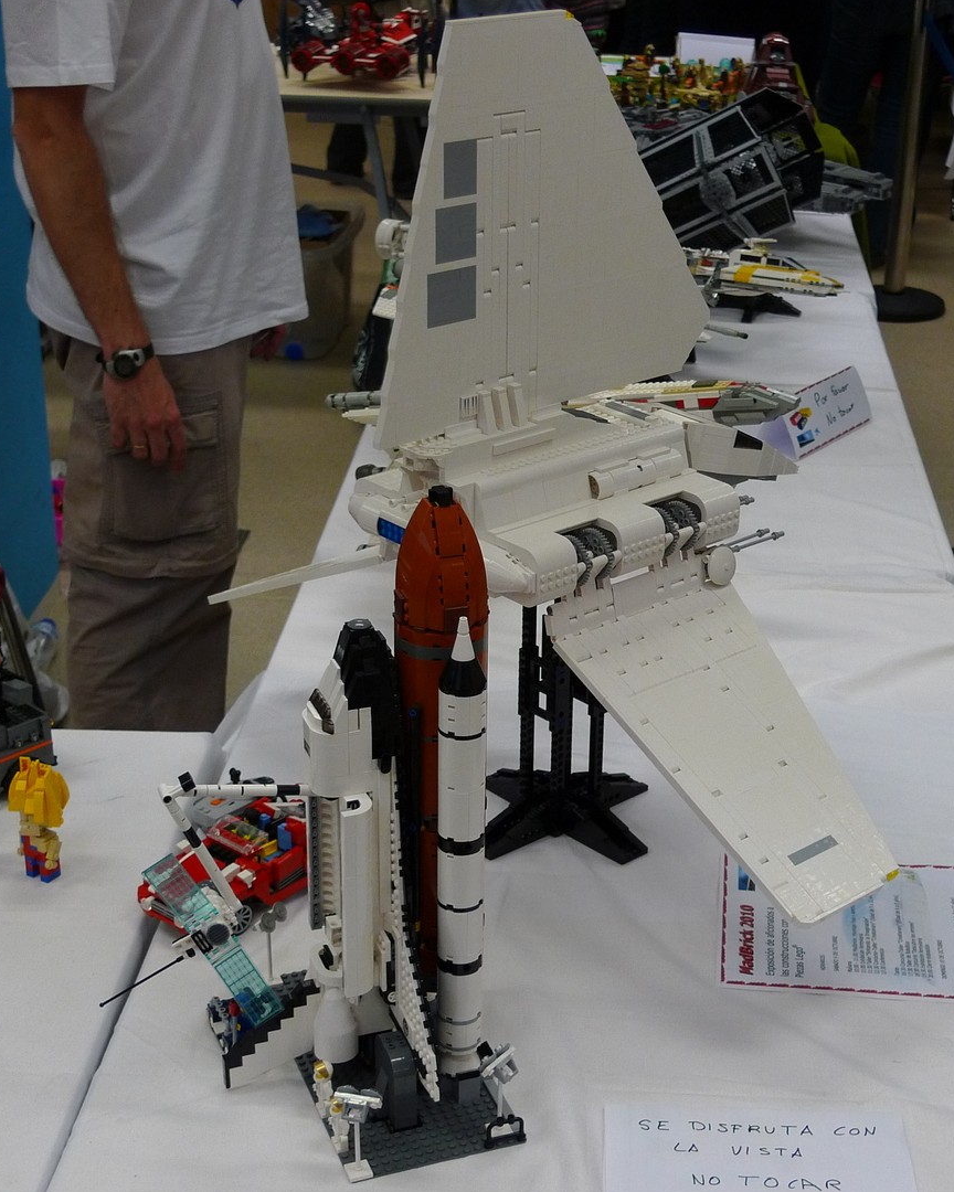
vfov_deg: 32.5
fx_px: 2047
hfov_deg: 26.2
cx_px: 596
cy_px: 593
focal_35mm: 58
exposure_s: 1/60
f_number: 2.5
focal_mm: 9.3
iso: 200
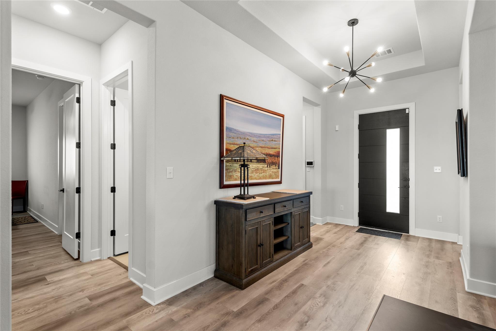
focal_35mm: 16
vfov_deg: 73.7
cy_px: 166
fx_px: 220
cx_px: 248
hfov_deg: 96.7
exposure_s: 1/2
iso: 250
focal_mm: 16
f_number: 8
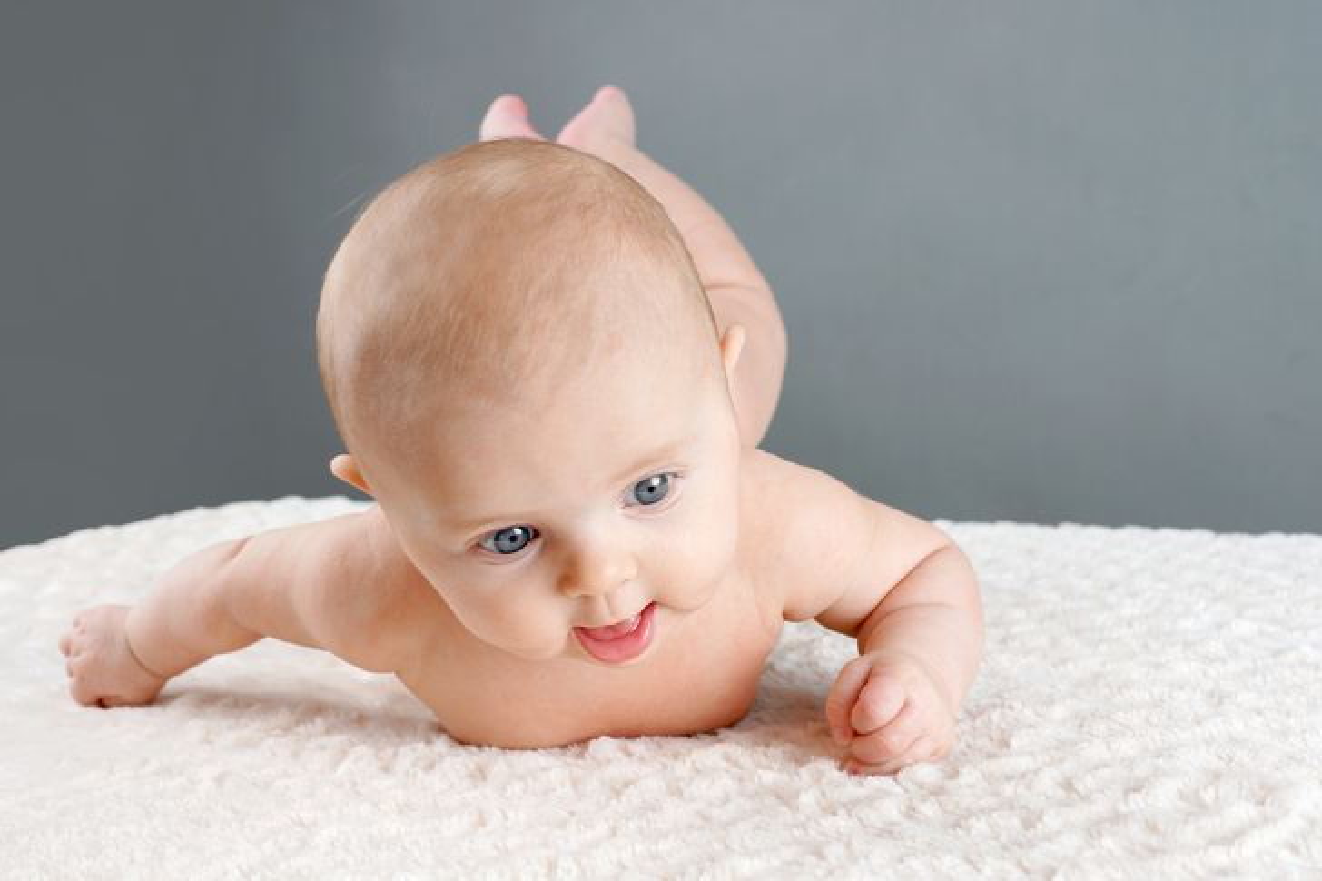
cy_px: 440
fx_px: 1927
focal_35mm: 52
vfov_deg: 25.7
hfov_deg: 37.9
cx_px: 661
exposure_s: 1/200
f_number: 6.3
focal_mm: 35
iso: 100
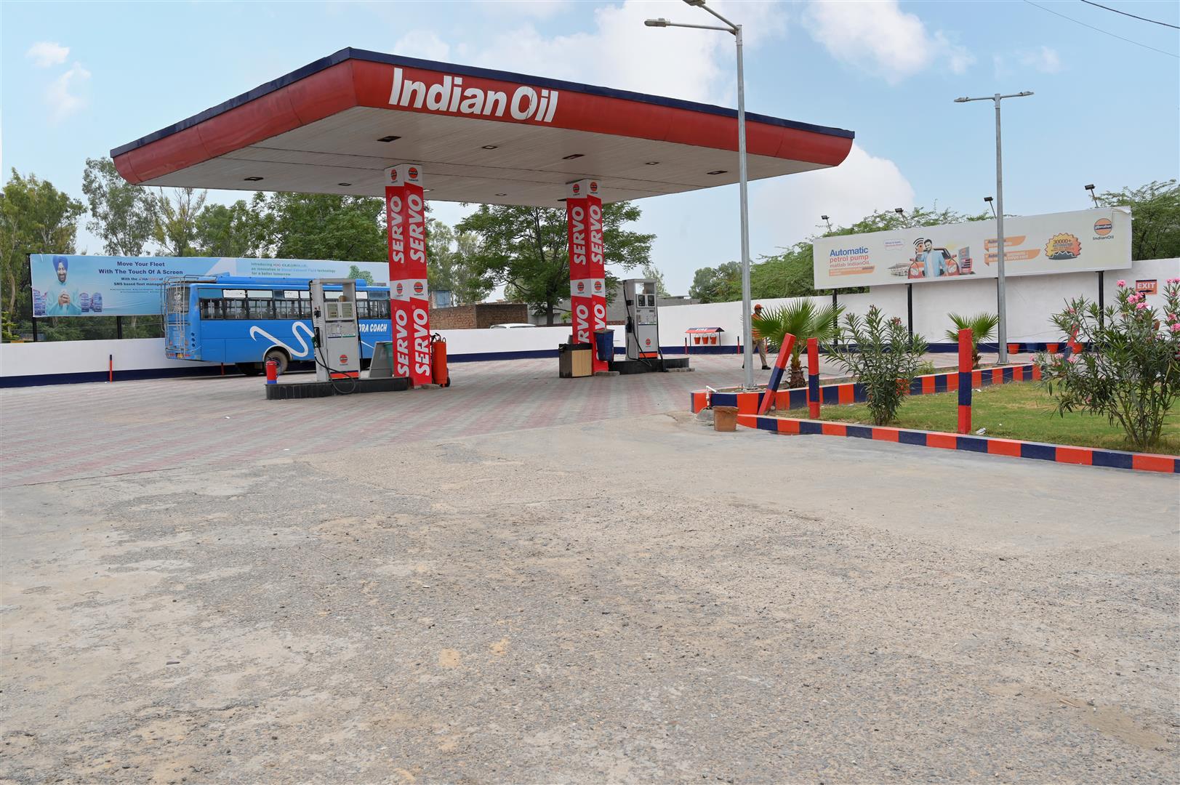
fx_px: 1065
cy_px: 392
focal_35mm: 32
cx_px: 590
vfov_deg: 40.5
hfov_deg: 58.0
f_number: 11
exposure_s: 1/200
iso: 200
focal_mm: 32.5
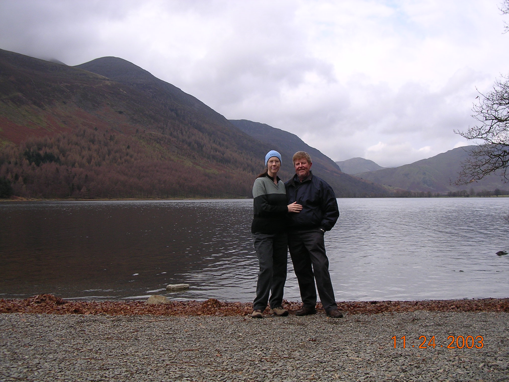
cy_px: 191
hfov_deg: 49.0
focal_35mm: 38
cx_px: 254
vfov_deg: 37.7
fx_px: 559
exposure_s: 1/309
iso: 100
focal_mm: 5.8
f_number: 2.8
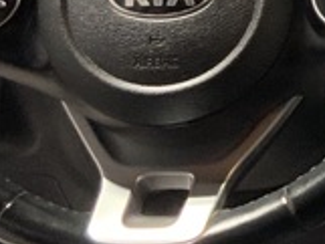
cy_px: -95
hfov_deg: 10.3
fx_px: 1625
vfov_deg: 8.4
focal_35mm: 173
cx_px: 711
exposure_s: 1/60
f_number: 1.8
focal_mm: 3
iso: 125
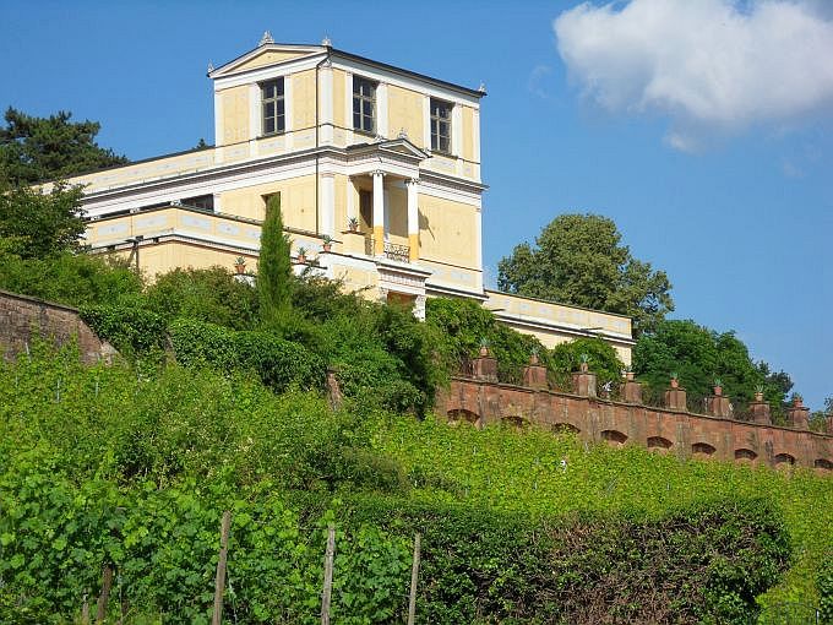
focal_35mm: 110
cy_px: 312
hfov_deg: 17.9
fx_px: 2647
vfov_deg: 13.5
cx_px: 416
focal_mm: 19.3
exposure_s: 1/500
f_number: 5.6
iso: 80
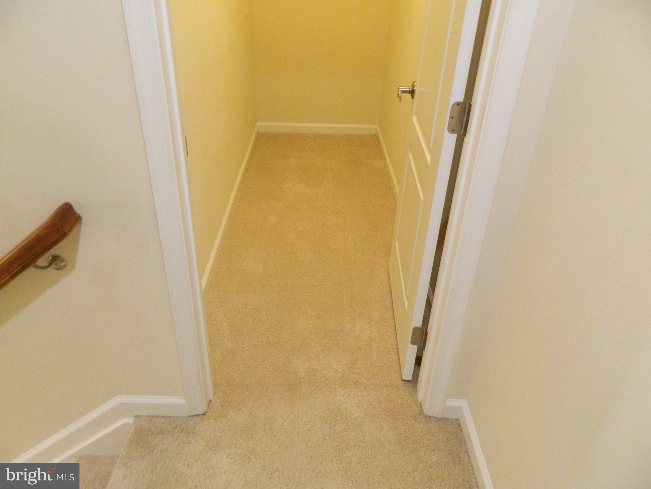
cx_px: 326
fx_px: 470
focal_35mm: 25
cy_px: 244
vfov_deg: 54.9
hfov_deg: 69.4
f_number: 3.1
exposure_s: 1/20
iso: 400
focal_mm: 4.5
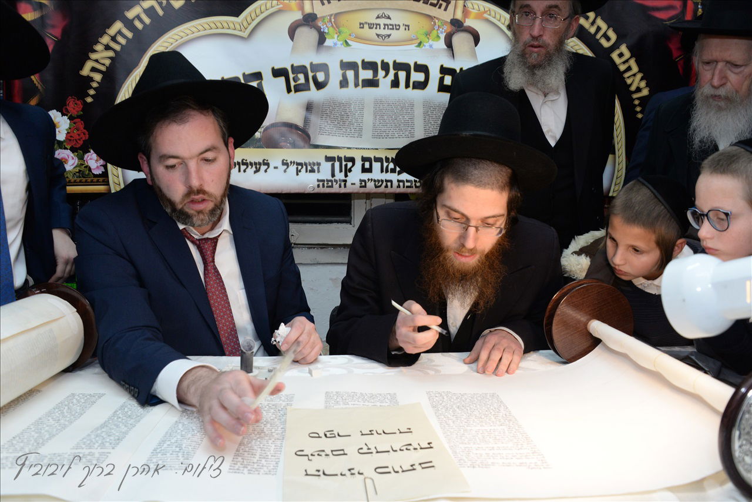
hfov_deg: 65.5
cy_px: 251
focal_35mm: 28
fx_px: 585
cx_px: 376
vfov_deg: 46.4
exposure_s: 1/60
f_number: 6.3
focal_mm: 28
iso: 1600
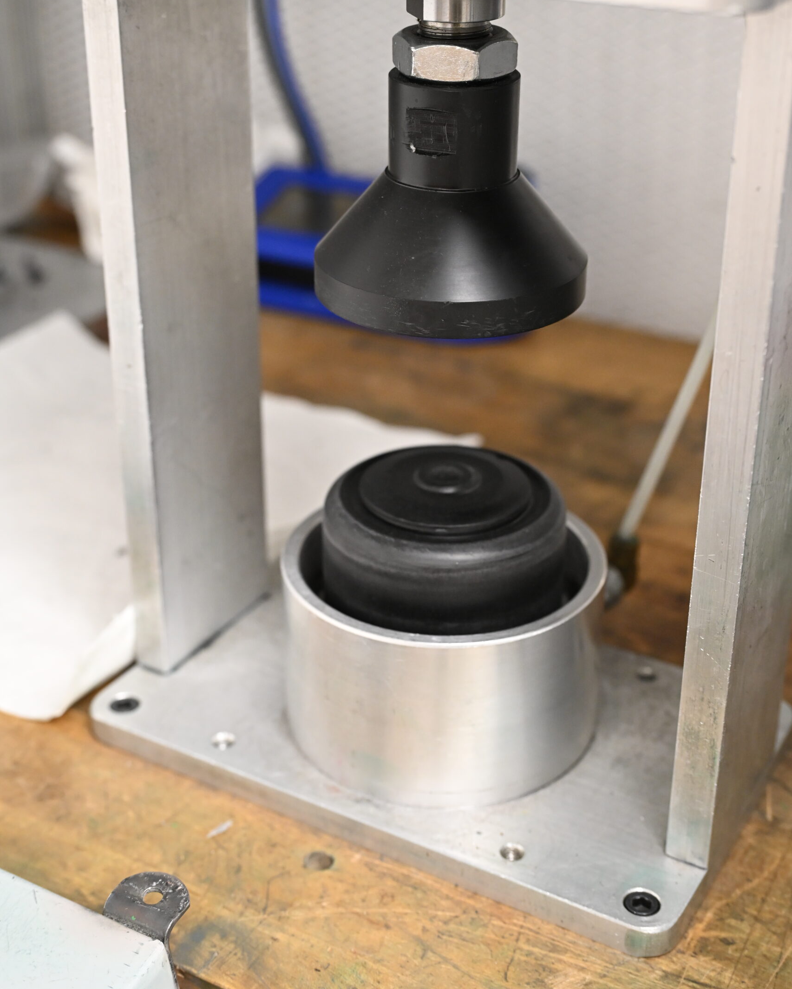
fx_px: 1553
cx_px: 396
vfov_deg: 35.3
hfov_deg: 28.6
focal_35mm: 53
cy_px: 416
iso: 3200
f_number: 4
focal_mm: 47
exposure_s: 1/125
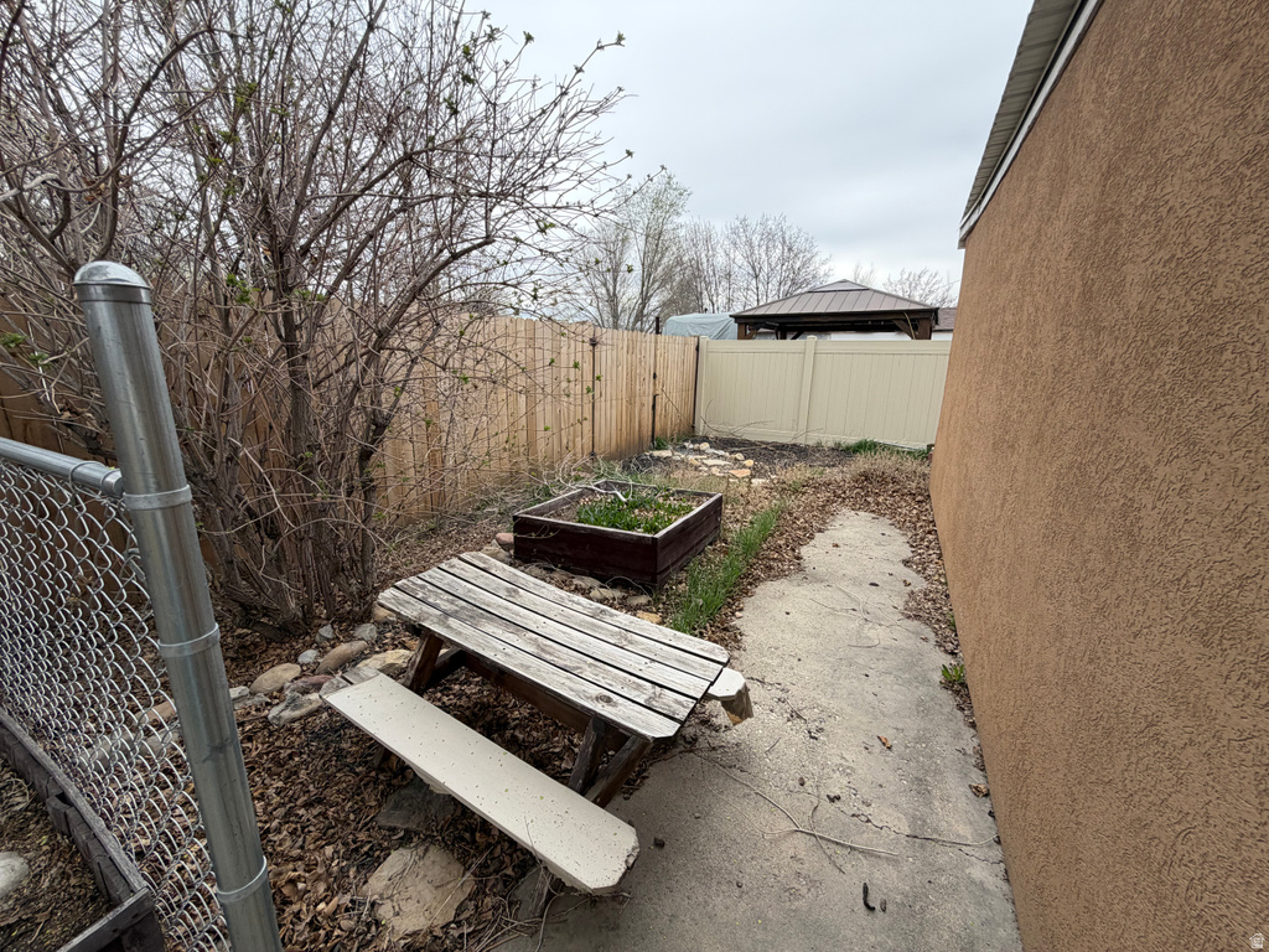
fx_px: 513
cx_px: 634
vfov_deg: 85.7
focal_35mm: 14
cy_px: 476
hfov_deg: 102.1
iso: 40
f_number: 2.2
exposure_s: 1/579
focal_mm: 2.22
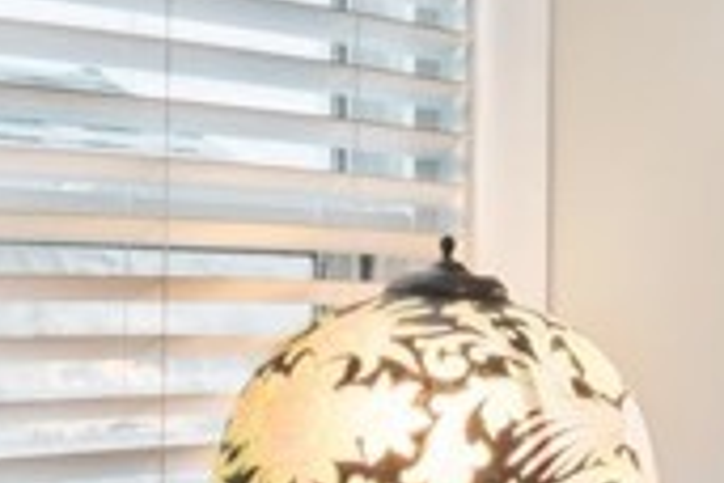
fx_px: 1790
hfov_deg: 22.1
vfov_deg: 15.4
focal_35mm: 89
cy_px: 256
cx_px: 705
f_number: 2.8
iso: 640
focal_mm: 14
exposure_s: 1/50
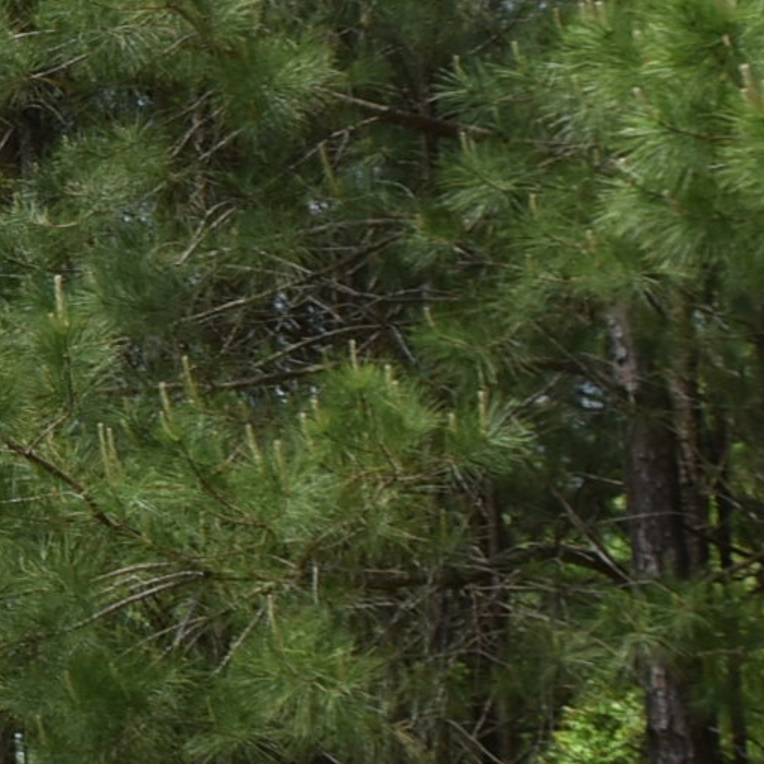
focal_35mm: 135
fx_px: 3371
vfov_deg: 12.9
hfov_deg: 11.4
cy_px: 404
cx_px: -862
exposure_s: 1/250
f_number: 7.1
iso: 100
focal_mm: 18
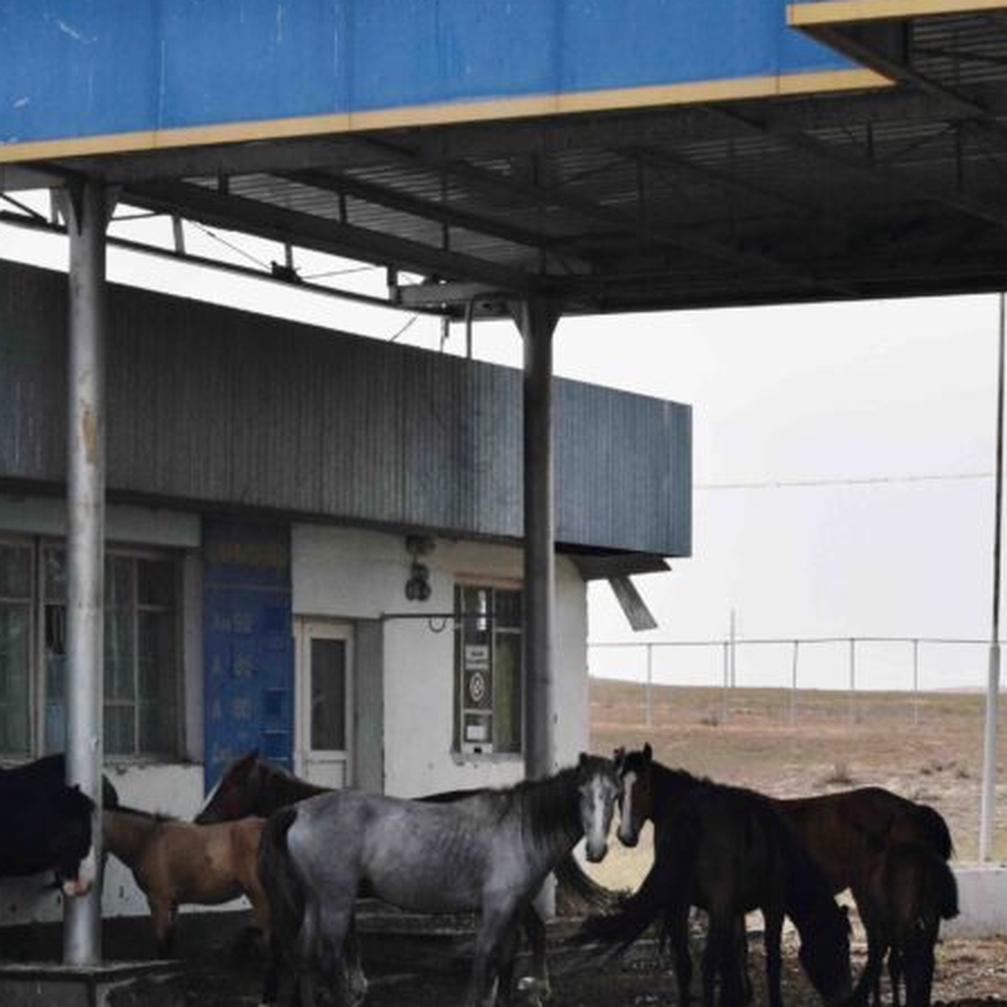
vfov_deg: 17.1
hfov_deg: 17.1
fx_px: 3356
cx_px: 420
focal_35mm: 102
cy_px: 556
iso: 1600
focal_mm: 35
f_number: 7.1
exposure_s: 1/4000
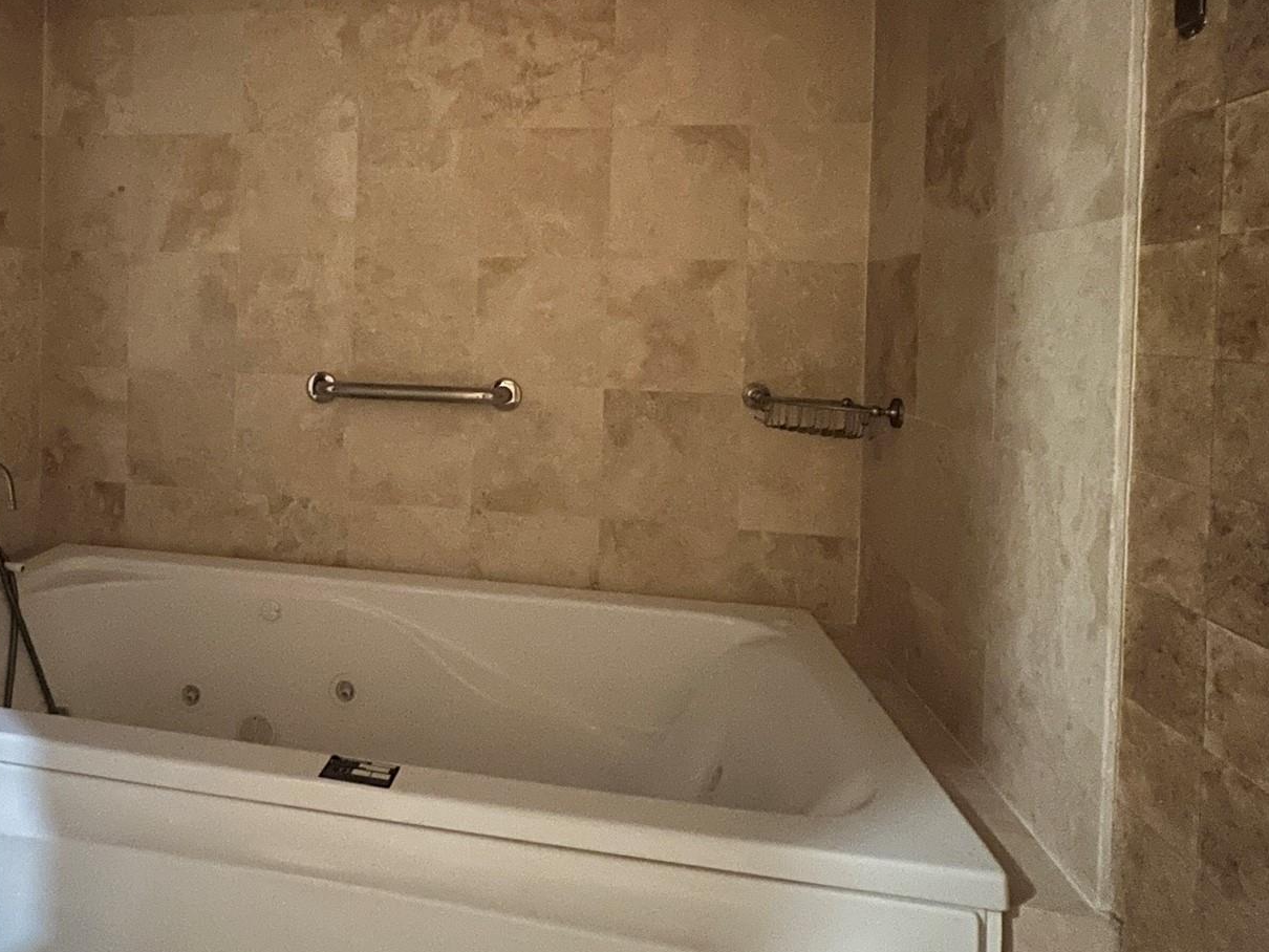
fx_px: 807
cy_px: 330
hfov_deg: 73.7
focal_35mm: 22
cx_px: 407
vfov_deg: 59.9
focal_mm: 1.57
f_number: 1.8
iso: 800
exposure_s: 1/12
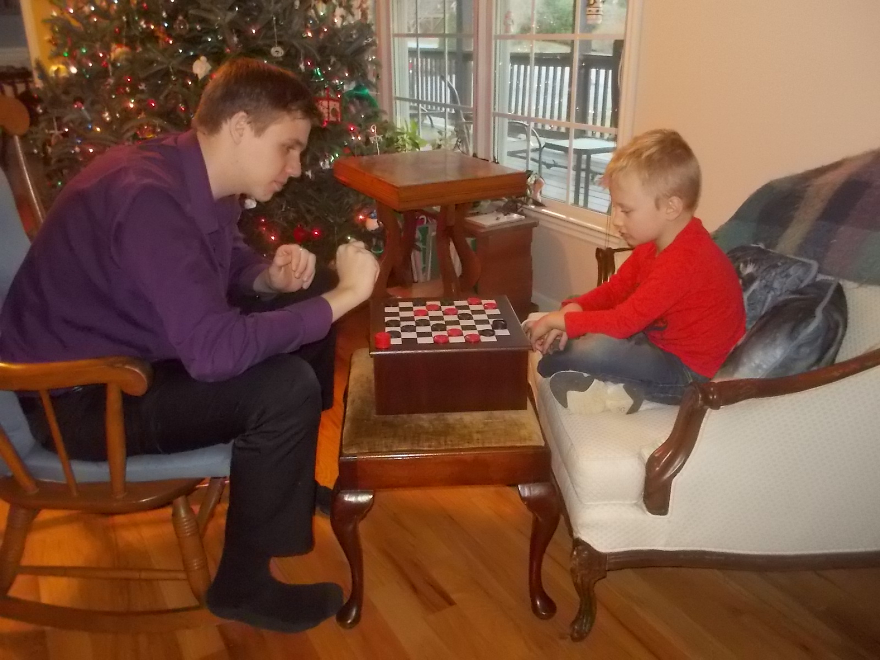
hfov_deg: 61.7
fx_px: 737
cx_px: 440
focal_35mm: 29
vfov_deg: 48.2
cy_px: 330
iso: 800
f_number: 3.3
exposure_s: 1/30
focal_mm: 4.1
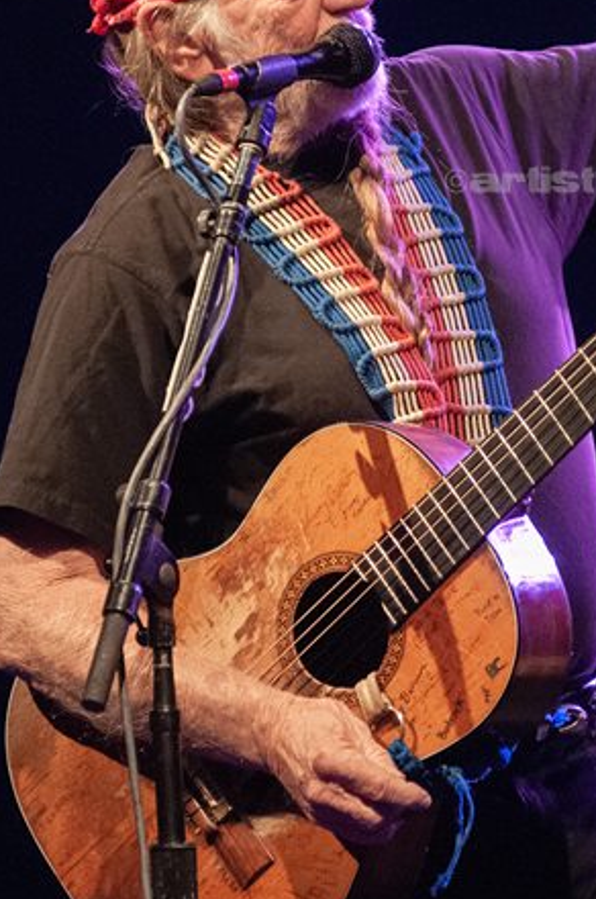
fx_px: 12231
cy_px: 345
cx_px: 412
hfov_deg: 2.8
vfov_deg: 4.2
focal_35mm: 491
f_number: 2.8
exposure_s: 1/250
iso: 3200
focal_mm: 200
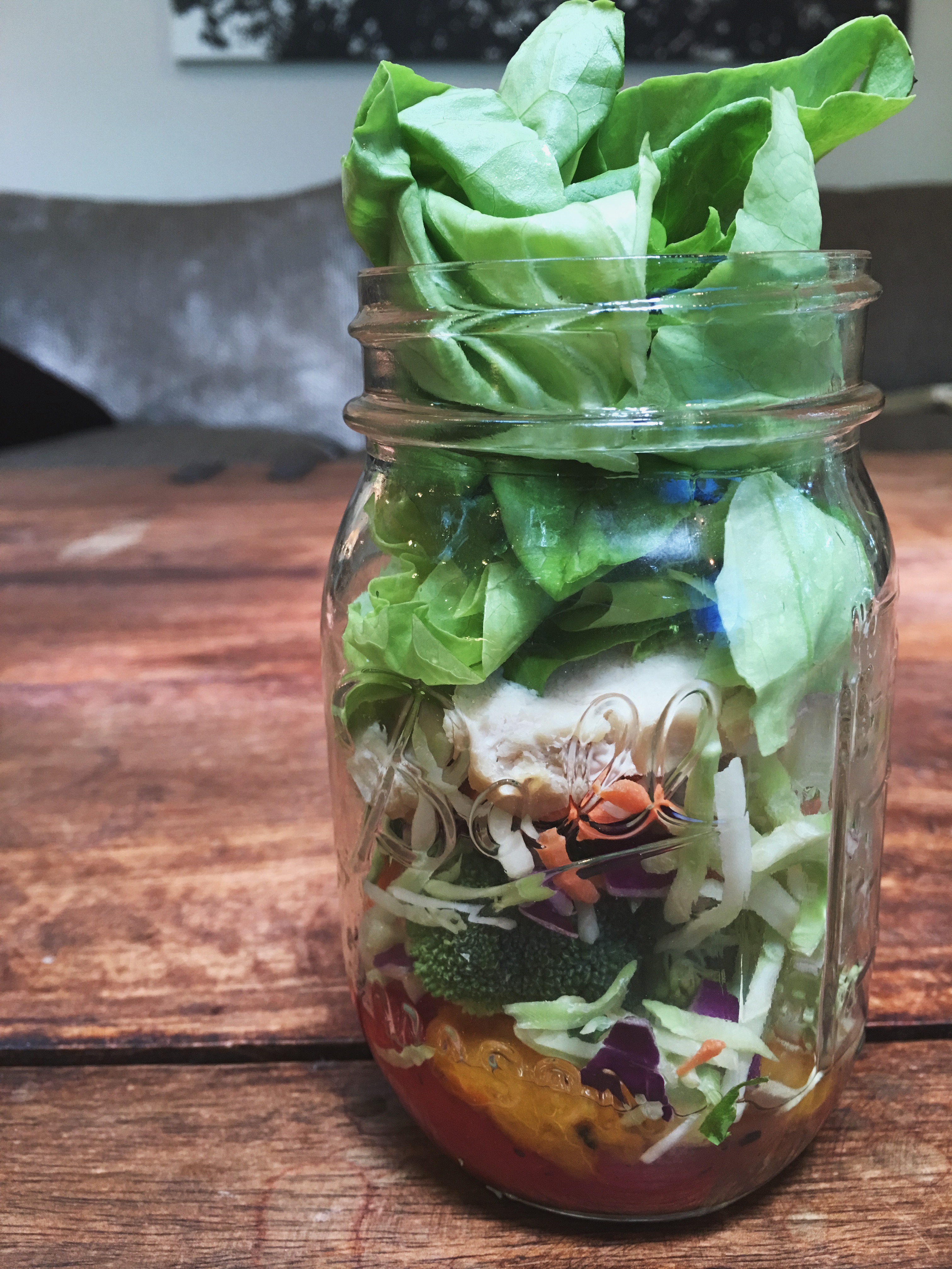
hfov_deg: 48.2
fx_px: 1063
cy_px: 634
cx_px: 476
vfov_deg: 61.7
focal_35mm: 29
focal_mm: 4.15
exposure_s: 1/15
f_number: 2.2
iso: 64
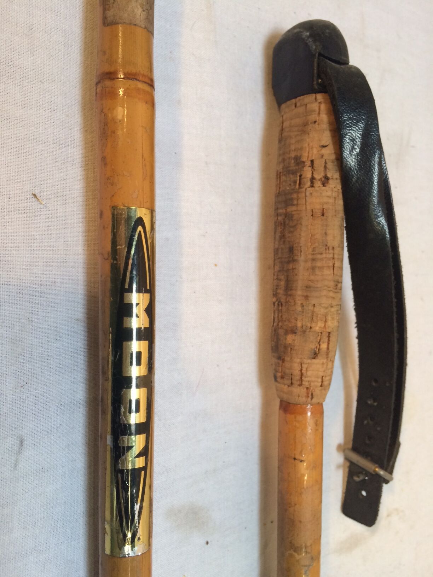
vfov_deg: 61.7
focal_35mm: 29
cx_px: 216
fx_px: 484
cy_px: 288
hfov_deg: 48.2
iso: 50
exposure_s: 1/33
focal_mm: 4.15
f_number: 2.2
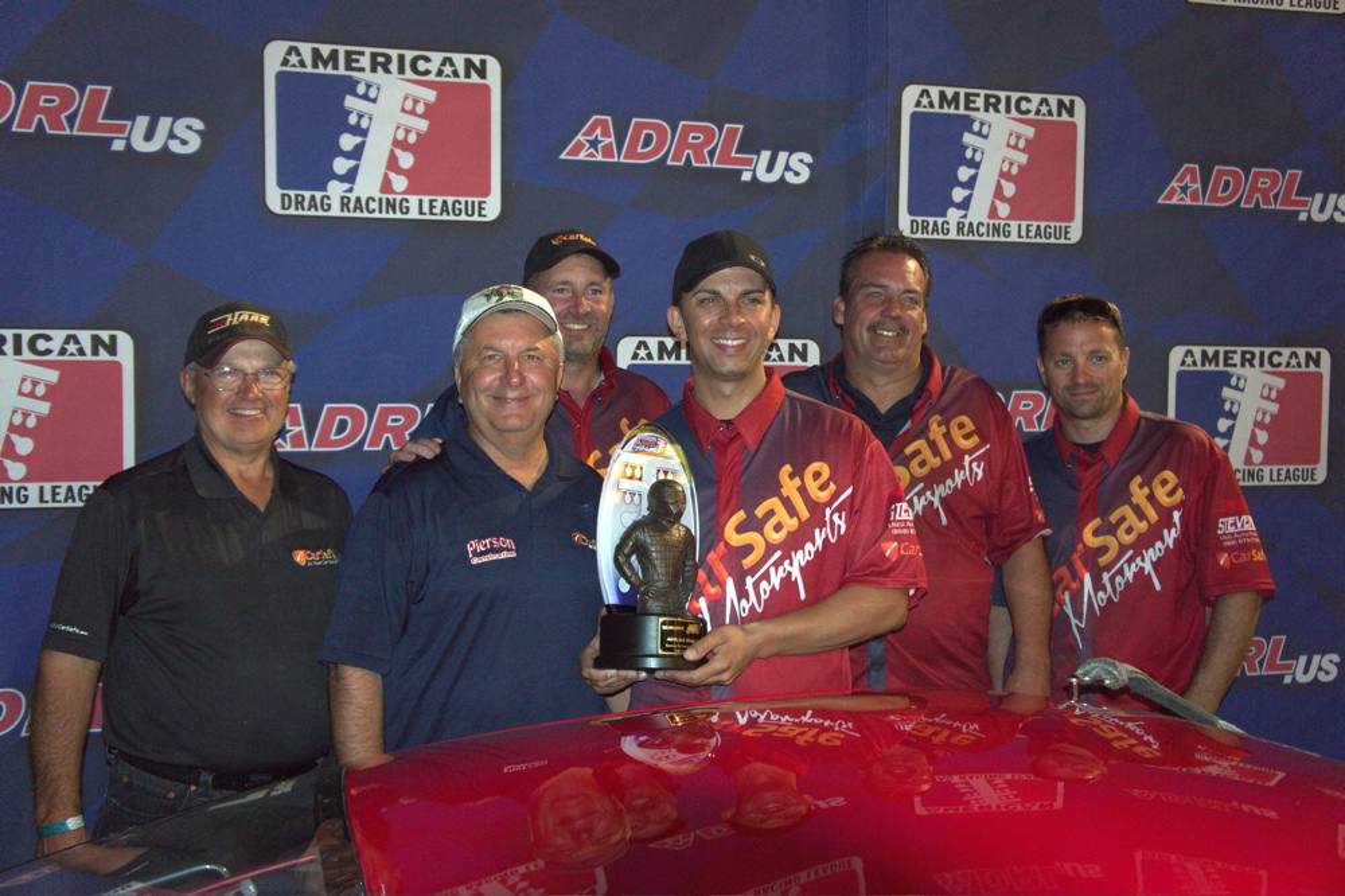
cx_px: 672
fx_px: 1344
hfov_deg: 53.1
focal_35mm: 36
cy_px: 448
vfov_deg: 36.8
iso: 1600
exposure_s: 1/60
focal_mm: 24
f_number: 4
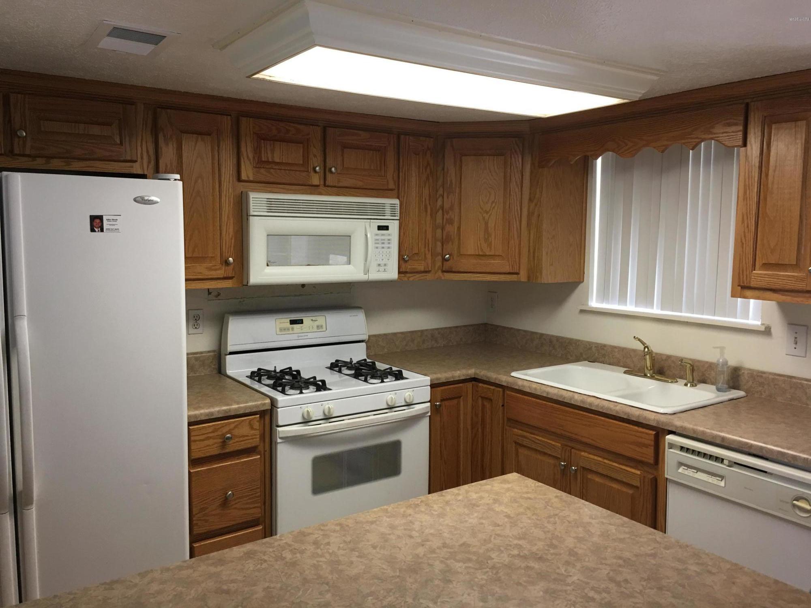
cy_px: 304
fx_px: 679
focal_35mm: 29
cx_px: 406
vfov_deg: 48.2
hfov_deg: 61.7
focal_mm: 4.15
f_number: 2.2
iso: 32
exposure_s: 1/15
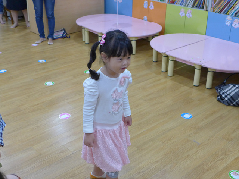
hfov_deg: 40.4
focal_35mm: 47
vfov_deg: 30.9
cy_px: 90
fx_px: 325
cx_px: 120
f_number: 1.8
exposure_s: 1/320
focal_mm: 9.2
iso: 500
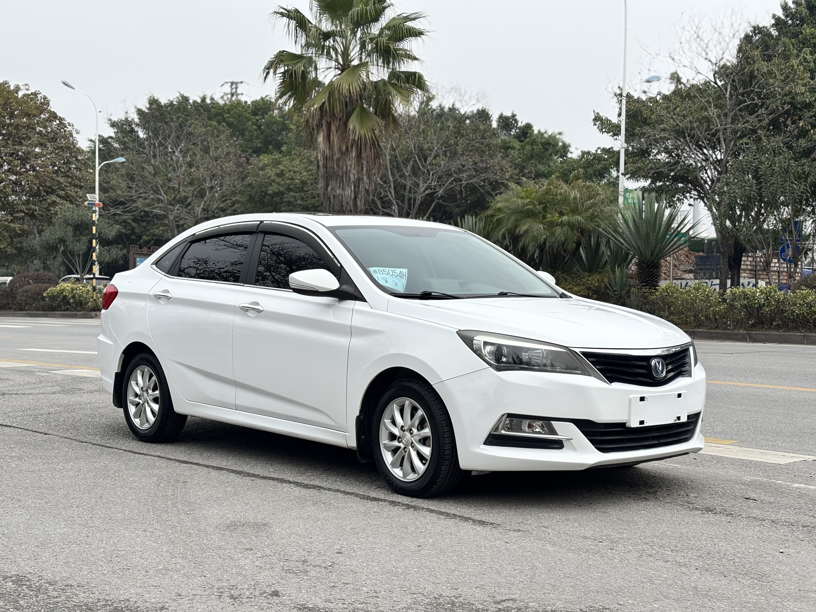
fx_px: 1226
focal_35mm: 52
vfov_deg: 28.0
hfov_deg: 36.8
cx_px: 408
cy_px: 306
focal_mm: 5.96
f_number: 1.6
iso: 40
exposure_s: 1/2933
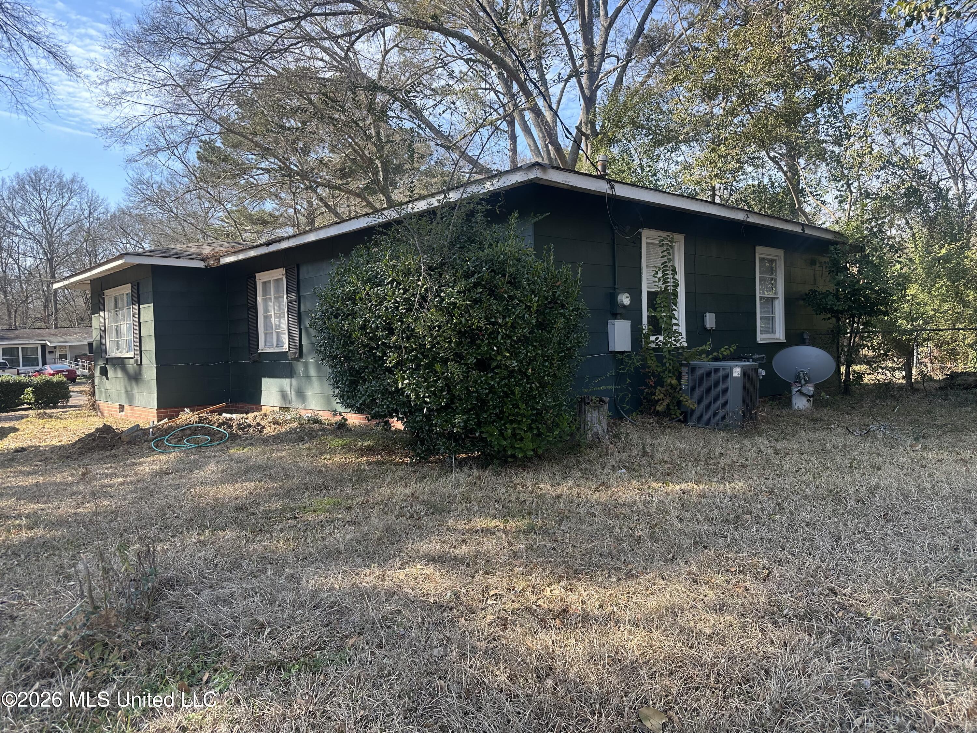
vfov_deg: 56.8
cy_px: 366
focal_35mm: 24
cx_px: 488
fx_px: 677
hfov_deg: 71.6
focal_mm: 6.86
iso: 80
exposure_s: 1/709
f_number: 1.78
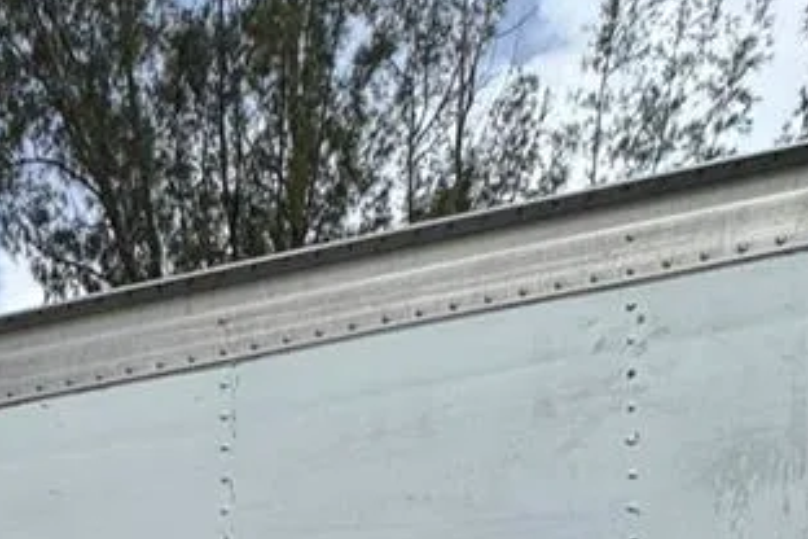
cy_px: 1350
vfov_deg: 14.2
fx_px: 1257
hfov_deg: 32.3
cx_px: -28
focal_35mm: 56
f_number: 2.2
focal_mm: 2.22
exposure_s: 1/2342
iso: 50
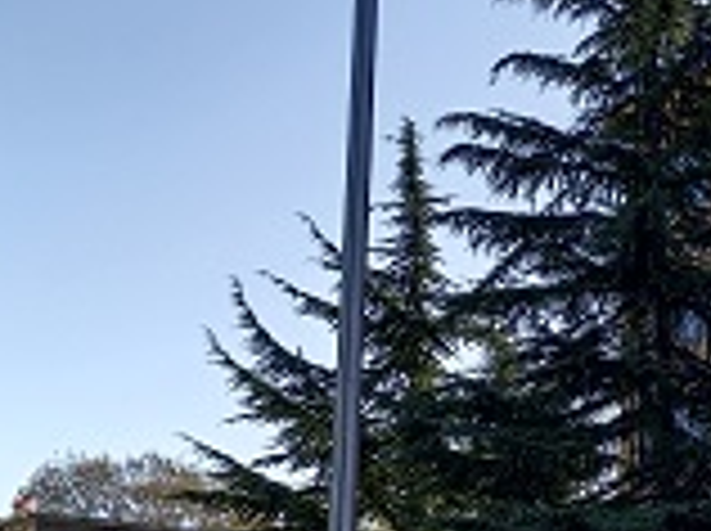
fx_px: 1948
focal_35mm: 95
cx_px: 572
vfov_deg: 15.5
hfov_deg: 20.4
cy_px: 392
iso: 100
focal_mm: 4.71
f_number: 1.79
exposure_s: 1/338
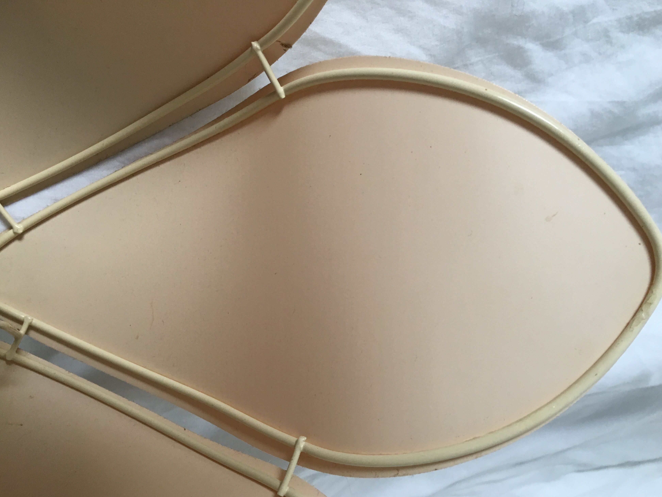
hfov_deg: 60.0
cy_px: 256
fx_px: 574
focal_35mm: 30
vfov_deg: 46.8
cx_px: 340
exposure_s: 1/33
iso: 50
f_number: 2.2
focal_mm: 4.15
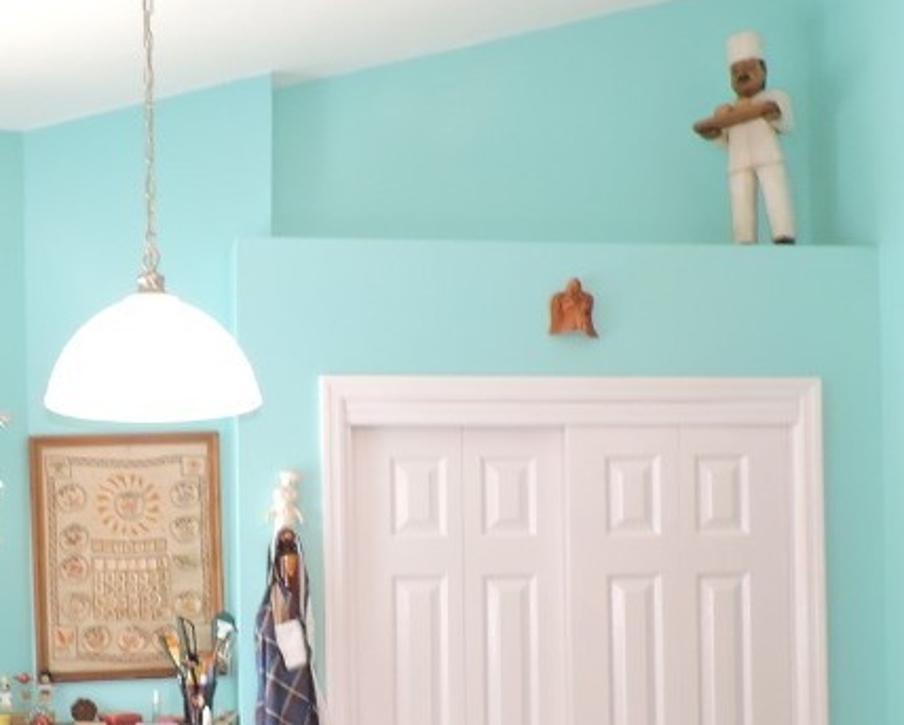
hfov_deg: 32.8
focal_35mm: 56
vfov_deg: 26.4
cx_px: 215
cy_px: 636
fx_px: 1499
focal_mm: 4.3
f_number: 3
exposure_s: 1/40
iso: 400
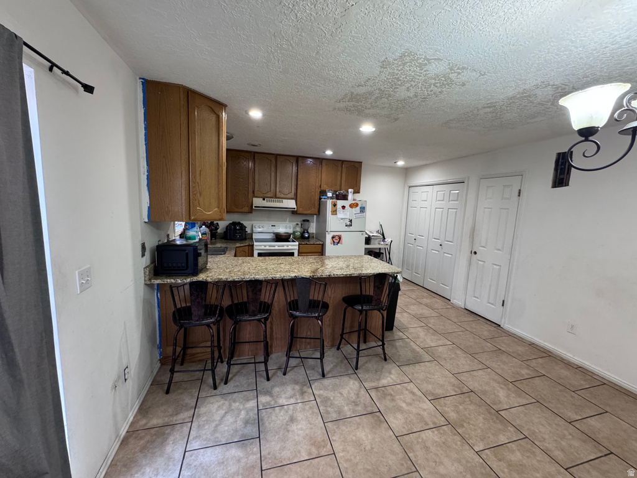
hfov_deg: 102.1
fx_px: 258
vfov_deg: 85.7
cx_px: 318
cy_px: 239
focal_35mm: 14
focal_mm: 2.22
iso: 400
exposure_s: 1/60
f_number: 2.2
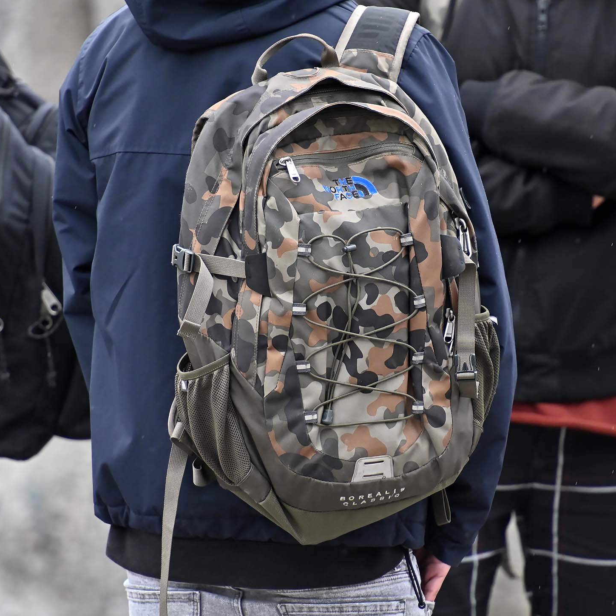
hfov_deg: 3.1
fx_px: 11335
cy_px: 333
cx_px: 365
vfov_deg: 3.1
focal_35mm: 563
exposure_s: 1/640
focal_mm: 400
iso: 1600
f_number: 5.6
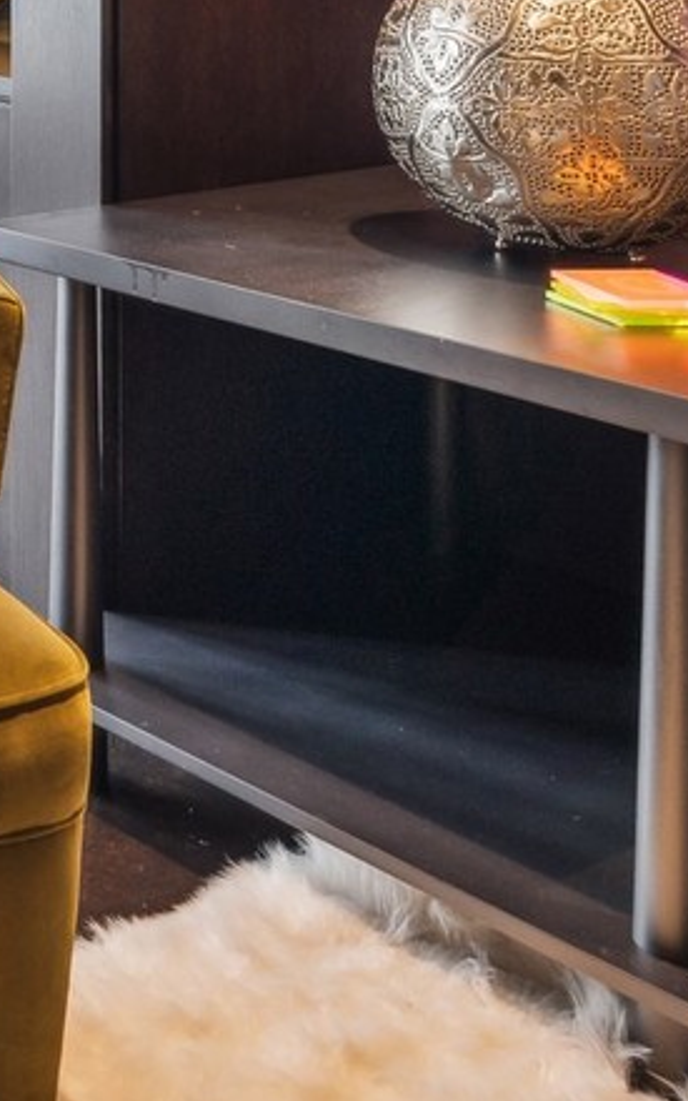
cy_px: -160
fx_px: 1800
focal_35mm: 60
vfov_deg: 29.9
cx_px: -733
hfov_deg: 16.1
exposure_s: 1/30
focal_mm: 16
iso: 320
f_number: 7.1
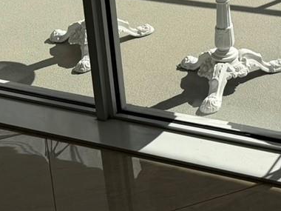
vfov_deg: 13.3
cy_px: -155
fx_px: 820
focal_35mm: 101
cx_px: 424
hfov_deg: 17.5
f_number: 1.78
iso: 80
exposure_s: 1/3145
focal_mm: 6.76
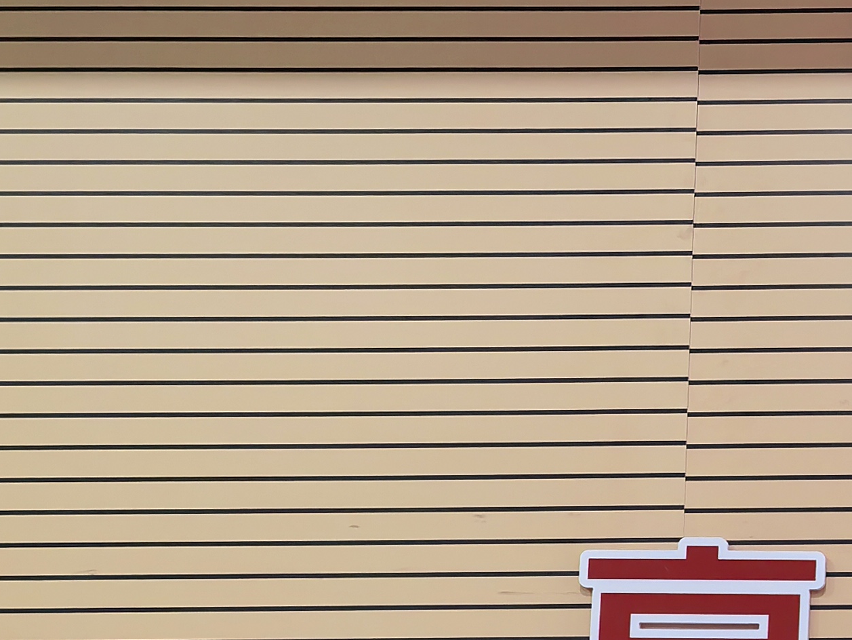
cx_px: 1226
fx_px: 2166
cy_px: 627
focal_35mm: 88
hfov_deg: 19.7
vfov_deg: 16.5
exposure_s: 1/120
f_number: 1.9
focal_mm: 5.52
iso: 250
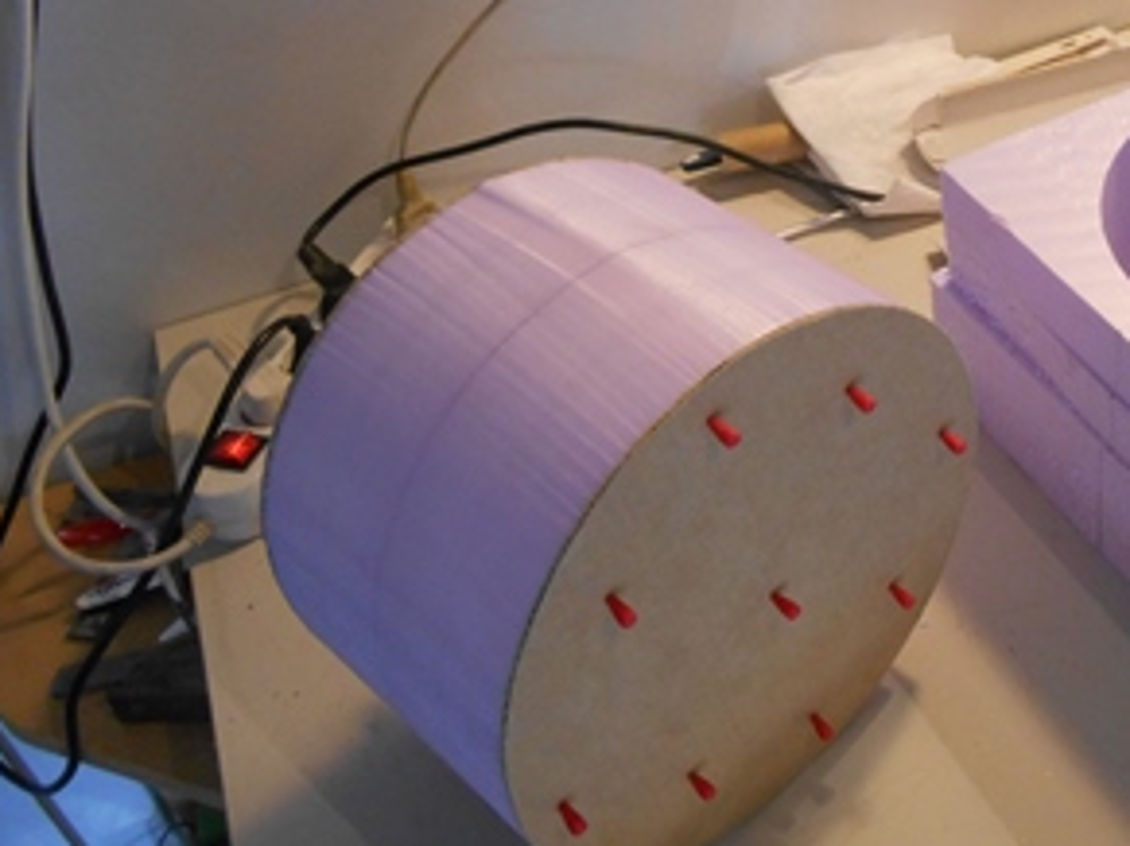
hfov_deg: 39.2
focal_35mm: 46
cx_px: 949
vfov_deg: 31.3
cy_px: 283
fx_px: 1501
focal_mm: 4.7
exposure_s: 1/30
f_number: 3.4
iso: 360
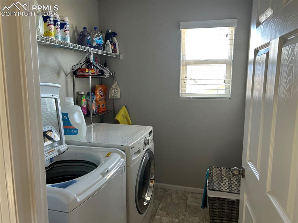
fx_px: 224
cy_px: 112
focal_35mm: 26
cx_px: 149
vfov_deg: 53.0
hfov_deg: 67.3
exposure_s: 1/60
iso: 100
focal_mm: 5.7
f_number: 1.5
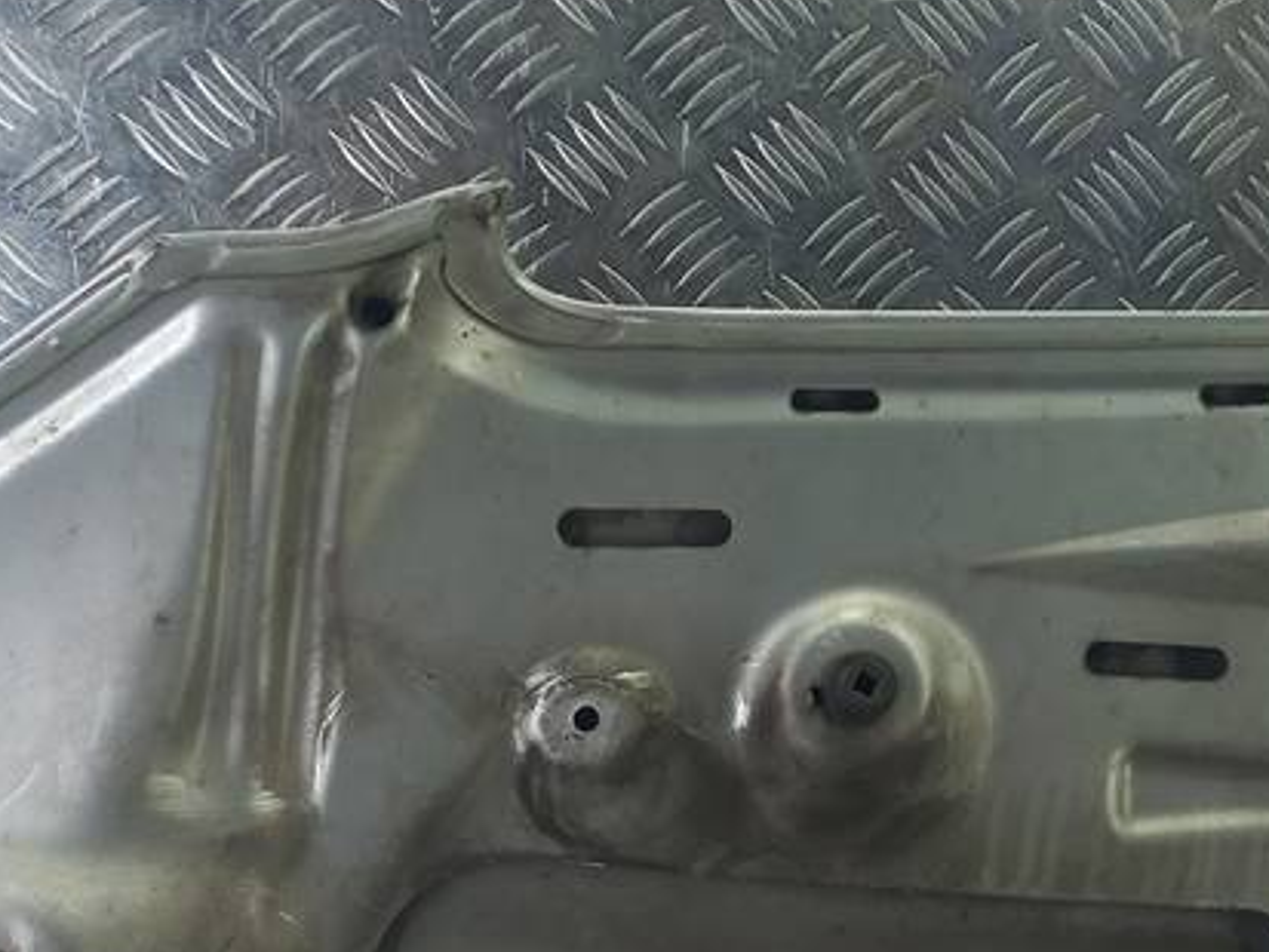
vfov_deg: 23.7
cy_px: 494
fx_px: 2274
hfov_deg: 29.8
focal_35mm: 62
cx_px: 1165
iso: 50
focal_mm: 4.6
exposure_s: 1/50
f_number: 1.8
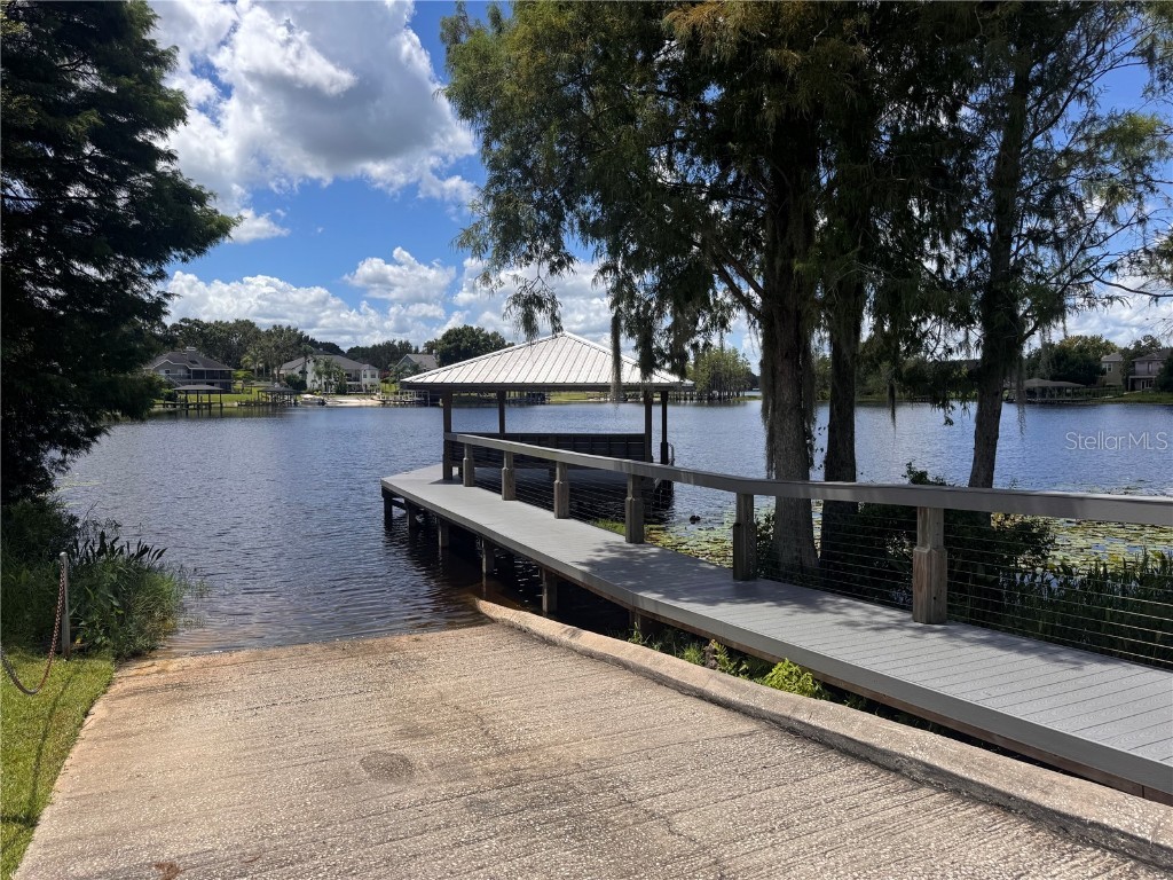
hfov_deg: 71.6
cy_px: 440
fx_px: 813
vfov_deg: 56.8
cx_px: 586
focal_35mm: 24
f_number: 1.78
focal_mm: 6.76
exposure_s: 1/5814
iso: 80
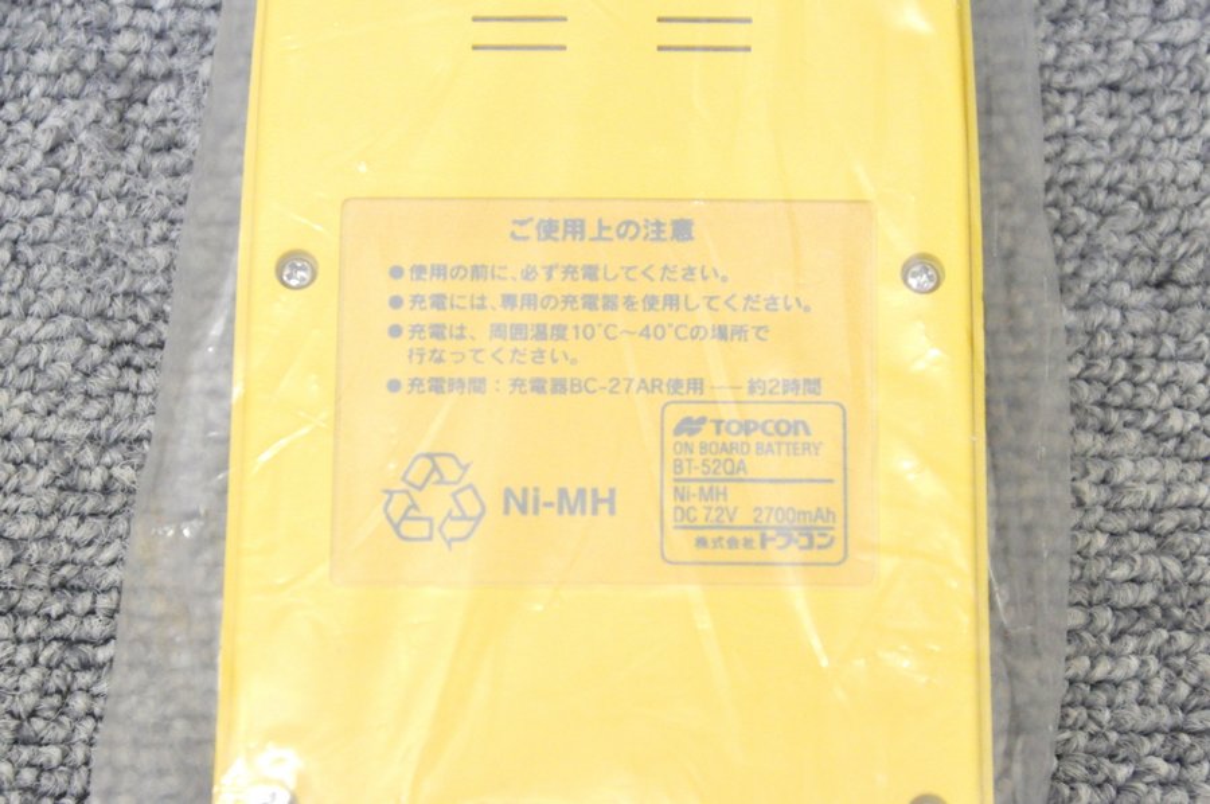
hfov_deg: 13.1
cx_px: 605
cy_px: 402
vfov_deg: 8.7
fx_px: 5288
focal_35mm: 158
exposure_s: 1/80
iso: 3200
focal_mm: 105
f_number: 11
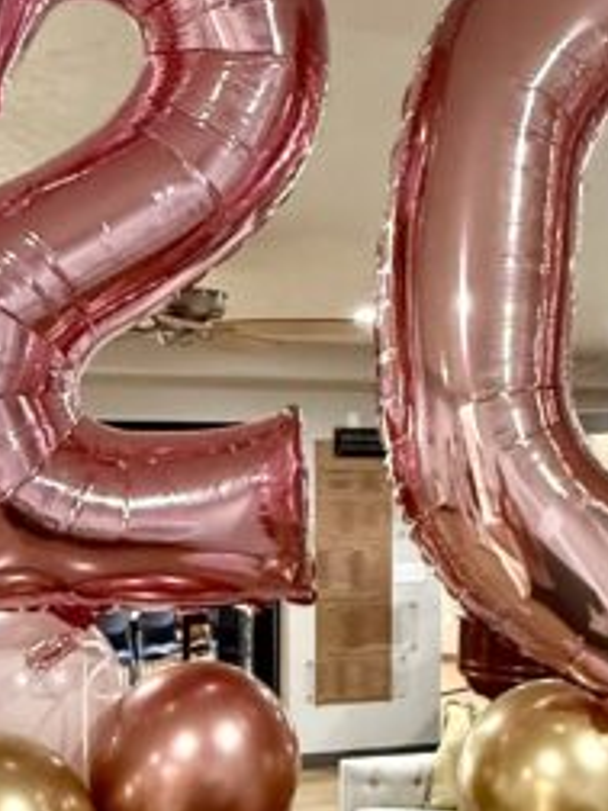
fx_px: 1335
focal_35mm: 57
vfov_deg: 32.9
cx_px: 277
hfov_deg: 25.6
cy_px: 634
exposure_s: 1/60
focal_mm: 2.22
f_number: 2.2
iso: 800
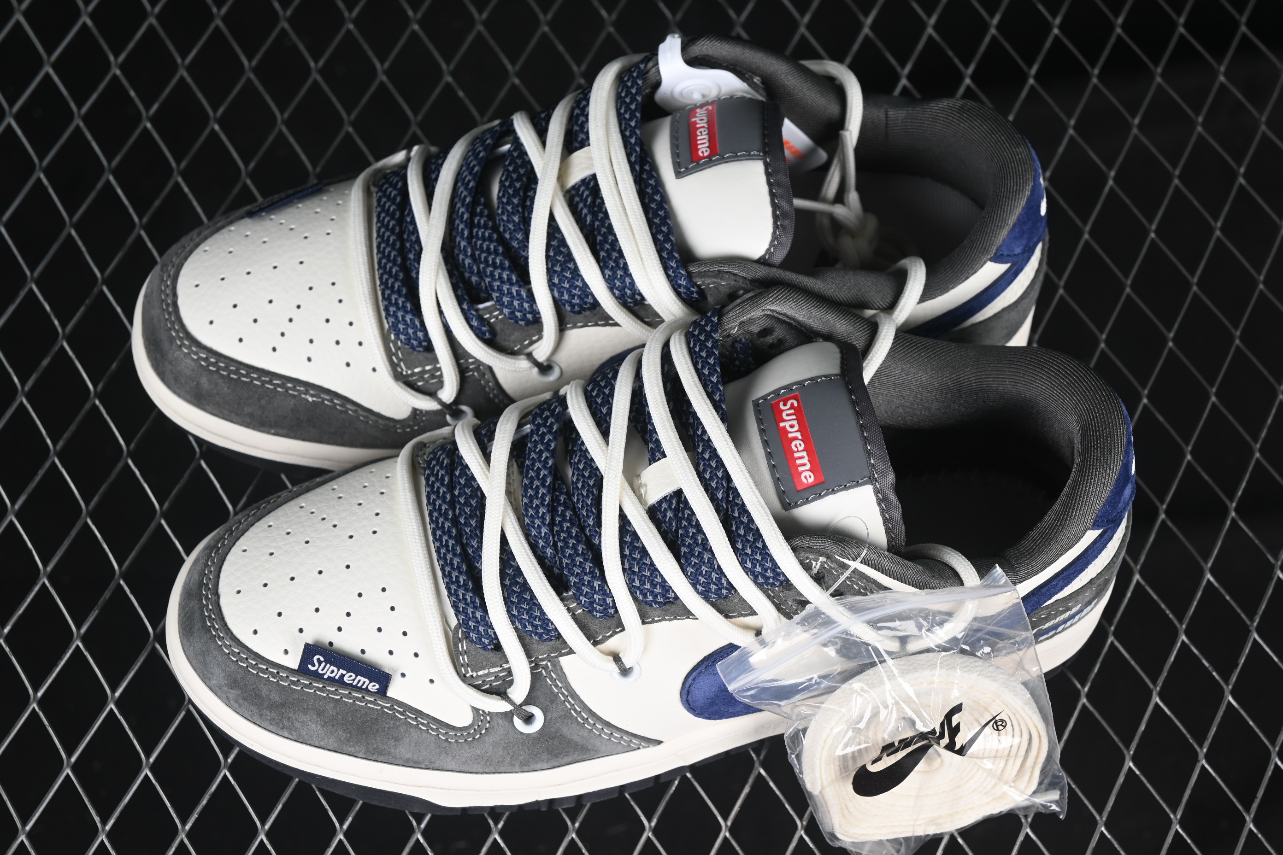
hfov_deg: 27.0
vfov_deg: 18.2
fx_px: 2673
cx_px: 642
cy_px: 428
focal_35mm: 75
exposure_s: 1/60
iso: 160
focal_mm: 50
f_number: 7.1
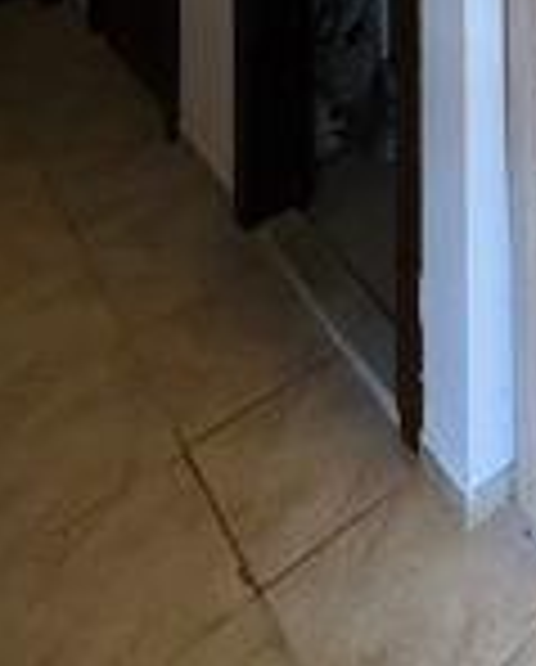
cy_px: -432
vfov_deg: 24.6
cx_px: 709
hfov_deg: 26.1
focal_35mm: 49
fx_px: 969
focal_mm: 2.22
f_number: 2.2
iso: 250
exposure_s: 1/50
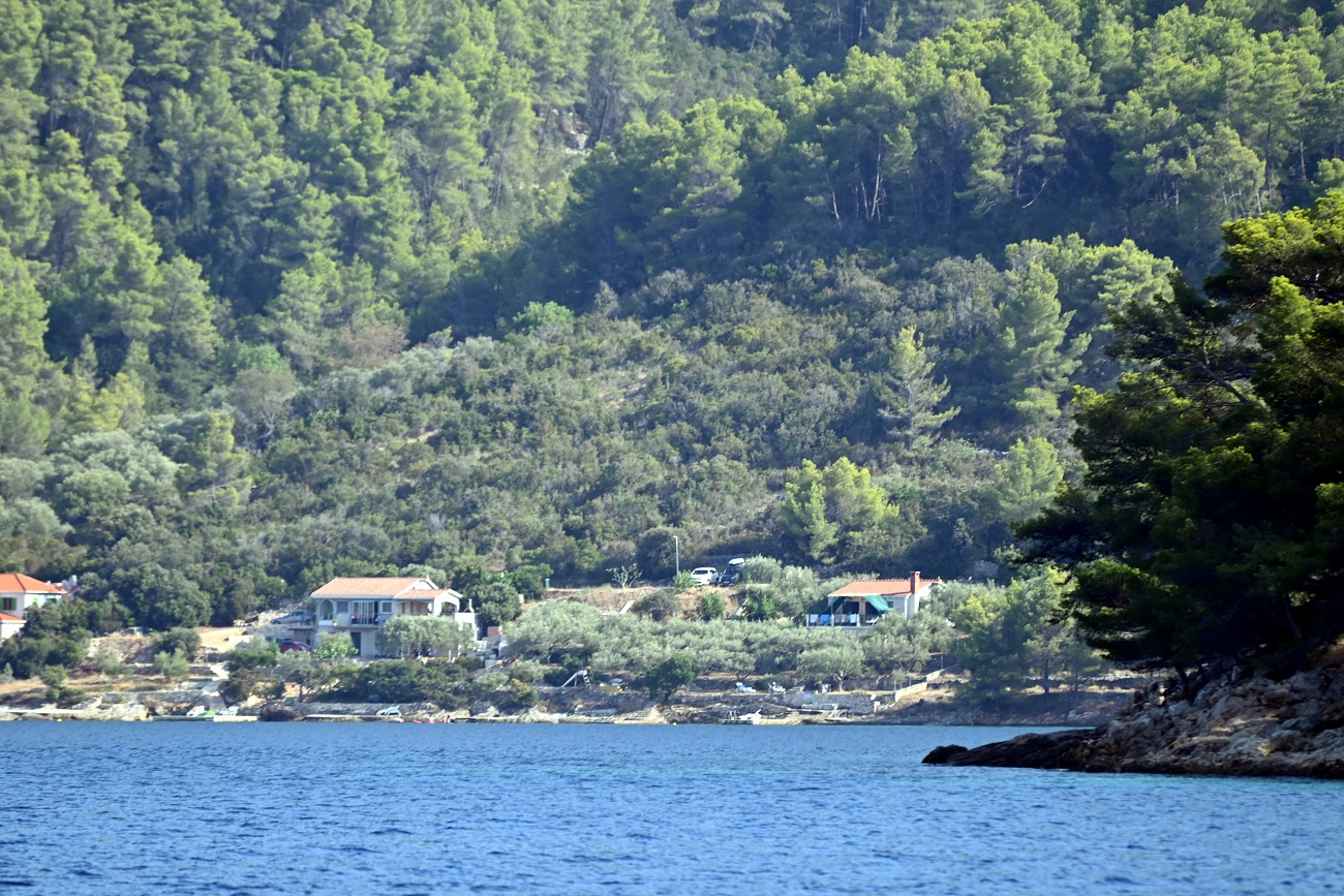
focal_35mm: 300
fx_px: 11200
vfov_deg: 4.6
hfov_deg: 6.9
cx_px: 672
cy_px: 448
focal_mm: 300
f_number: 5.6
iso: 400
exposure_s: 1/800
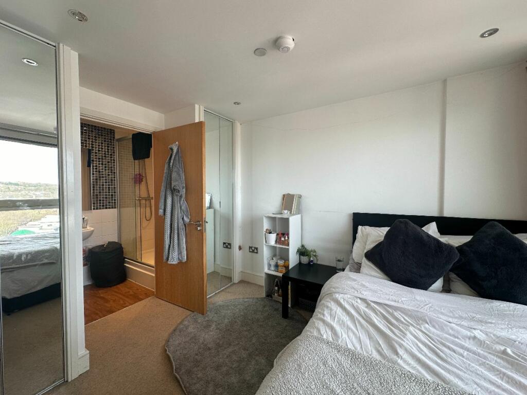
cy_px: 198
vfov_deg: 85.7
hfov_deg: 102.1
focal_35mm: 14
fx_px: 213
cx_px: 264
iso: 80
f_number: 2.2
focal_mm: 2.22
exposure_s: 1/100
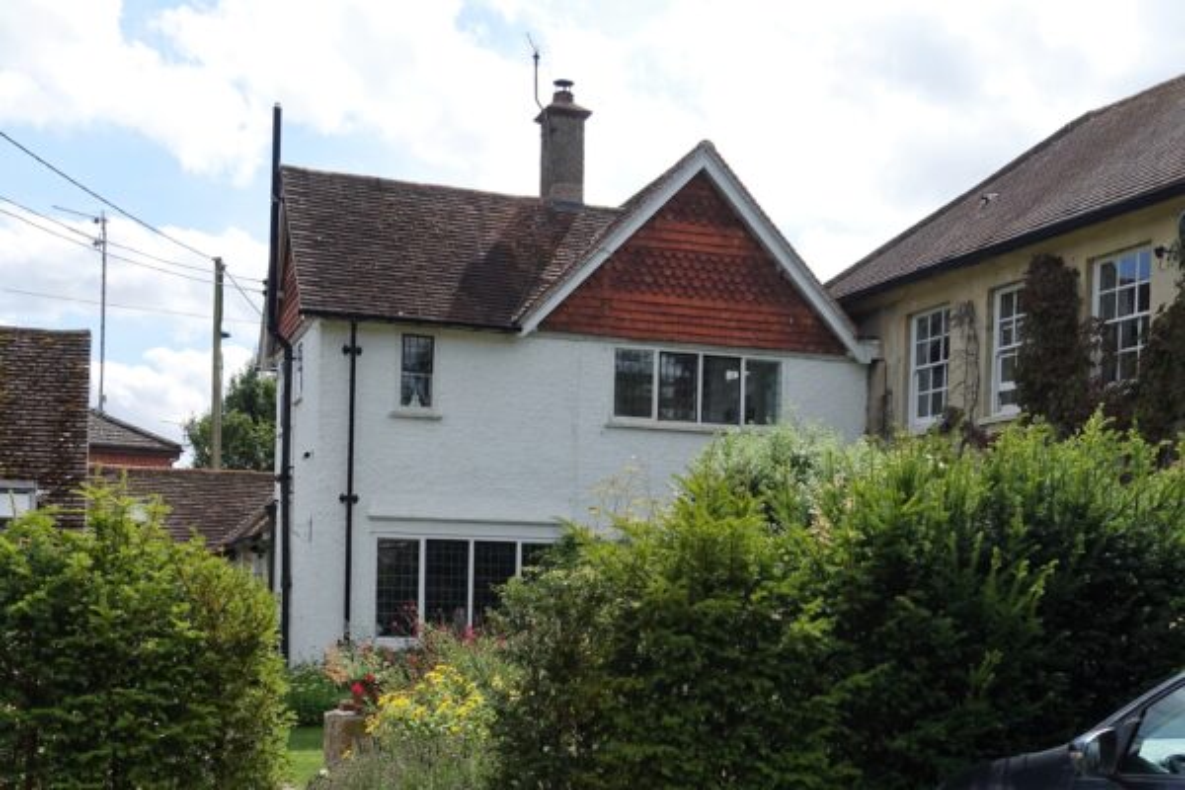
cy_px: 395
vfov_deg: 53.1
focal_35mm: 24
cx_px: 592
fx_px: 790
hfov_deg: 73.7
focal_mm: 8.8
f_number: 4
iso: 125
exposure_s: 1/125
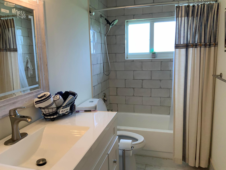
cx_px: 113
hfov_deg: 61.7
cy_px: 85
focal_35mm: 29
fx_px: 189
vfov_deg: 48.2
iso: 50
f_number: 1.8
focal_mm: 3
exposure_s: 1/120
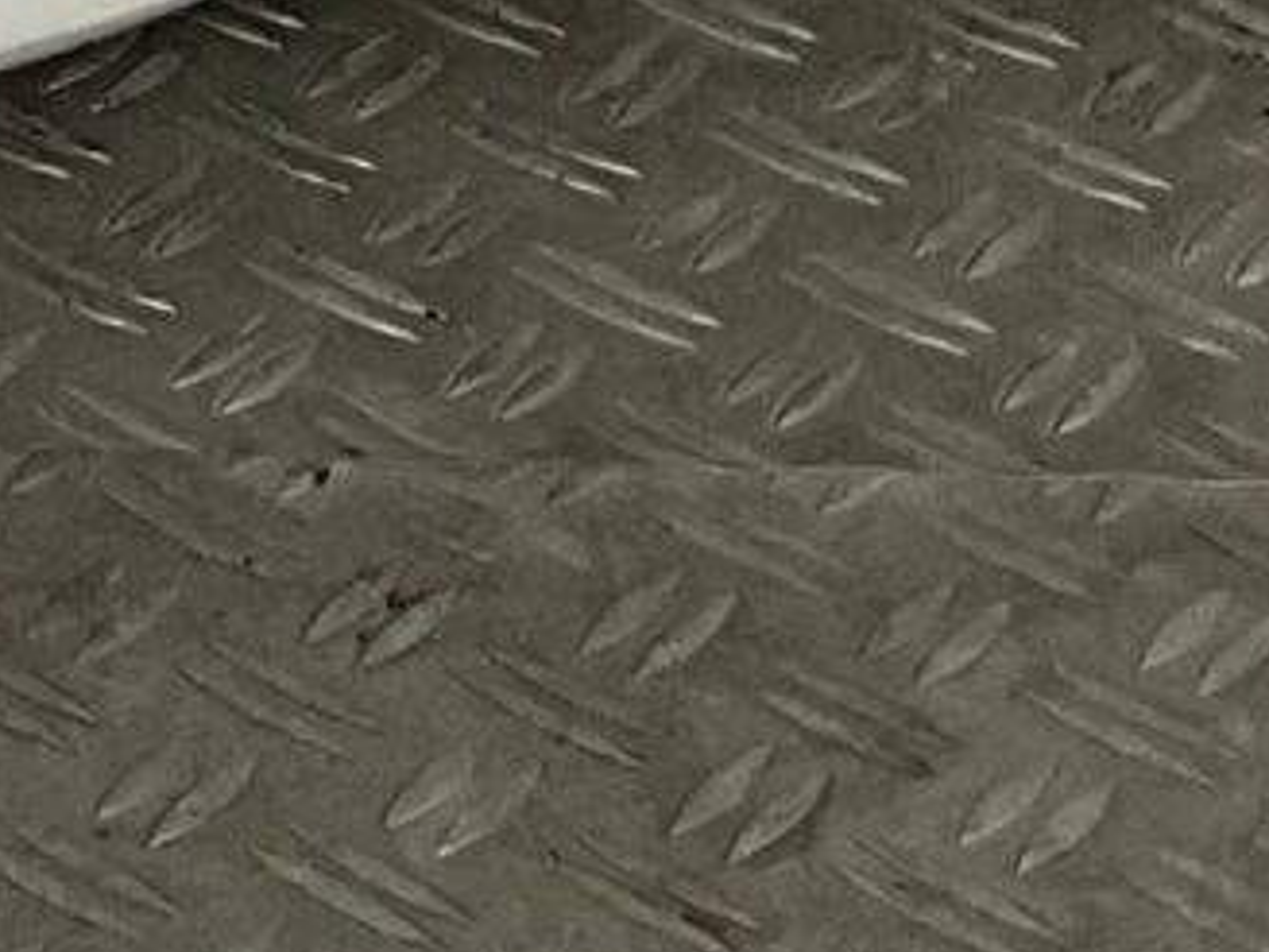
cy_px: -2519
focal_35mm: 226
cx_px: -2464
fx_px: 8285
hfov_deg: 7.7
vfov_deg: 5.8
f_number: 1.8
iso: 64
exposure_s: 1/100
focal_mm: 3
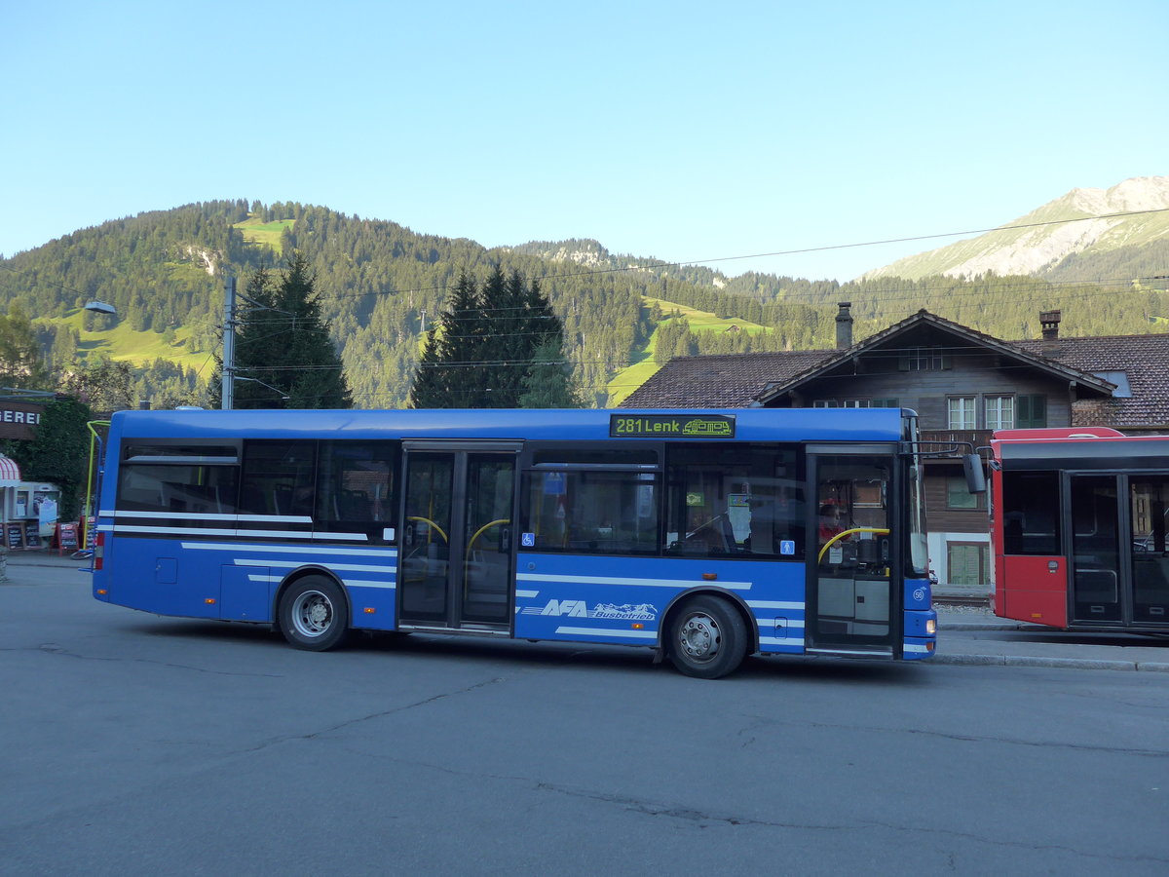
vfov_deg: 48.2
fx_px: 979
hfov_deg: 61.7
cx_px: 584
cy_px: 438
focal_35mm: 29
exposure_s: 1/250
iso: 125
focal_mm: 6
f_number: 2.8
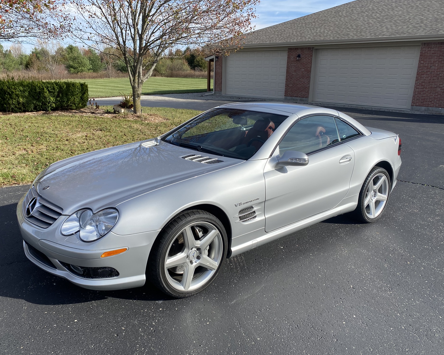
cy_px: 179
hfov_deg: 62.2
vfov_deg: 51.5
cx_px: 208
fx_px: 368
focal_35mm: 28
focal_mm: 4.25
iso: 32
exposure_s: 1/2688
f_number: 1.8
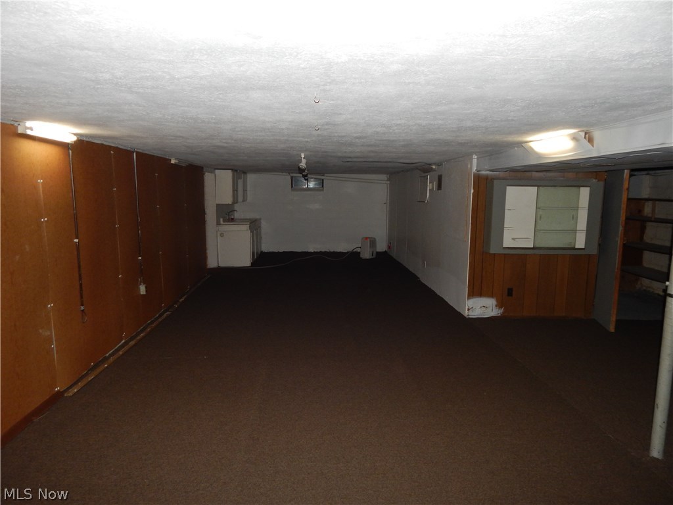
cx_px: 336
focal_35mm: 22
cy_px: 252
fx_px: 428
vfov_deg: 61.1
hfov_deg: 76.4
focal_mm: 4
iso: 220
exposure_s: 1/30
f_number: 3
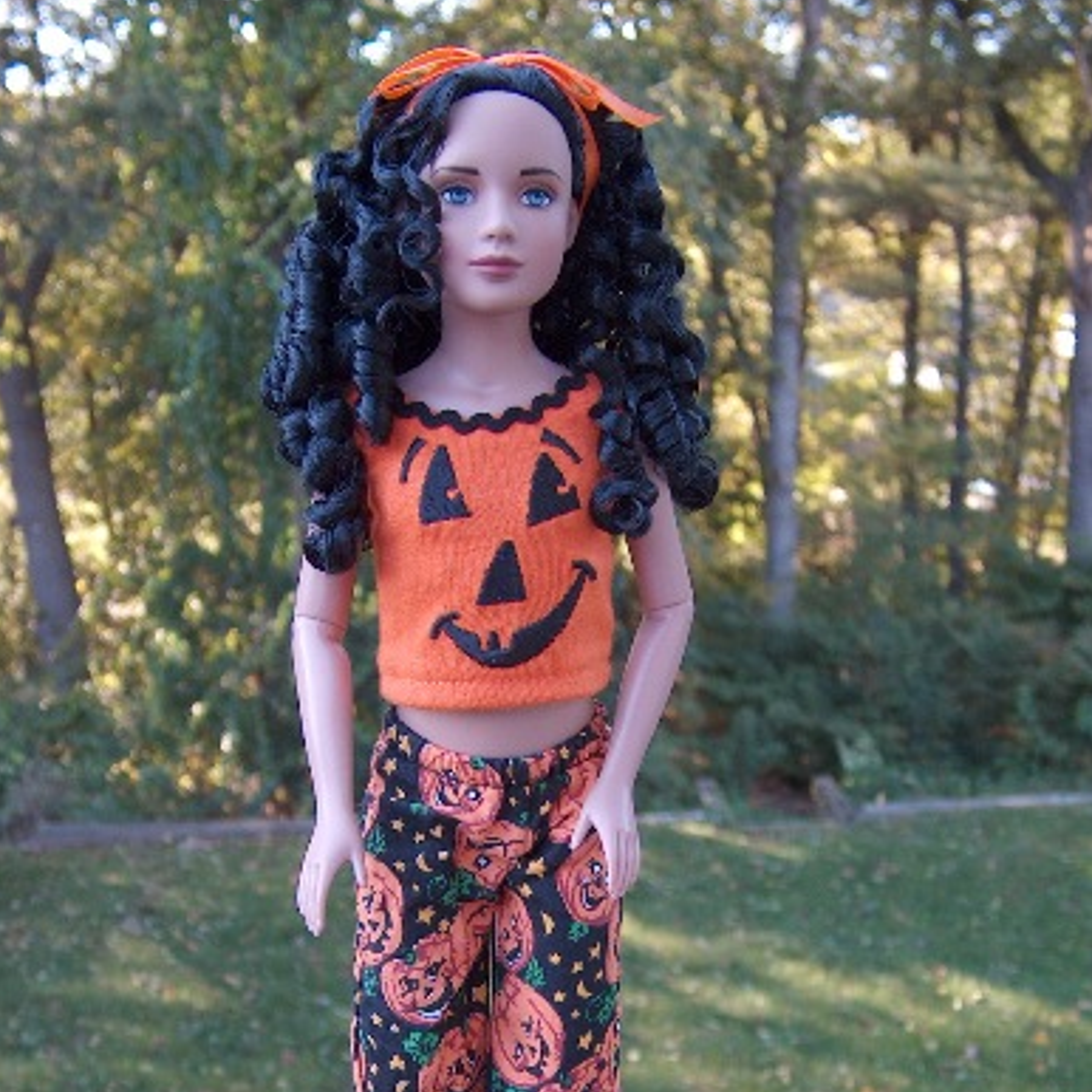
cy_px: 727
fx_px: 1570
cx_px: 546
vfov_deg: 37.9
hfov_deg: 38.3
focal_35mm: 44
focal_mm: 7.6
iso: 200
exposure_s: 1/95.3
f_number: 2.8
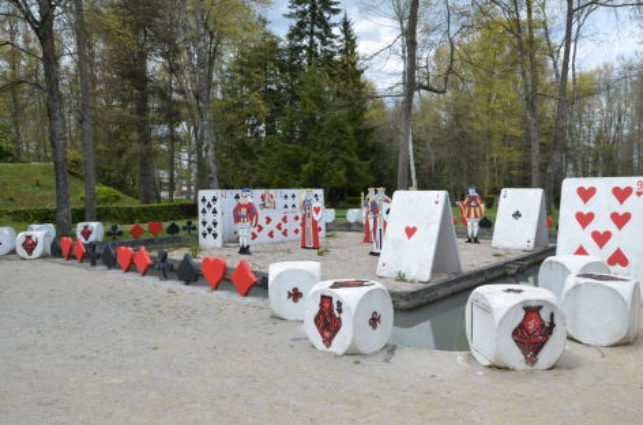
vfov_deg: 47.7
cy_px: 212
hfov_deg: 67.5
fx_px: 481
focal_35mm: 27
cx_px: 322
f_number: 9
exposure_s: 1/640
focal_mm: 18
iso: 400
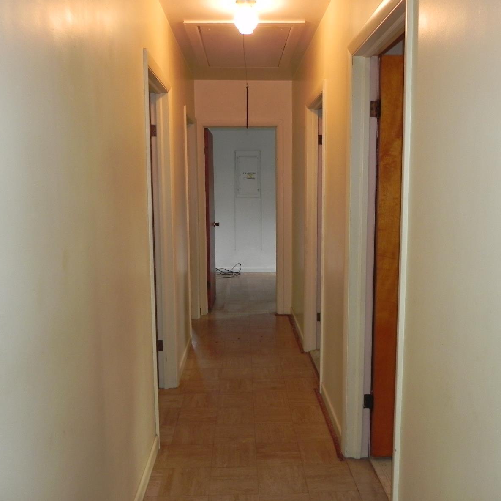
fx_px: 508
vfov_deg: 52.5
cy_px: 251
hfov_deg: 52.5
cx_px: 264
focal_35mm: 31
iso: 200
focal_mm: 4.6
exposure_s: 1/30
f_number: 2.8
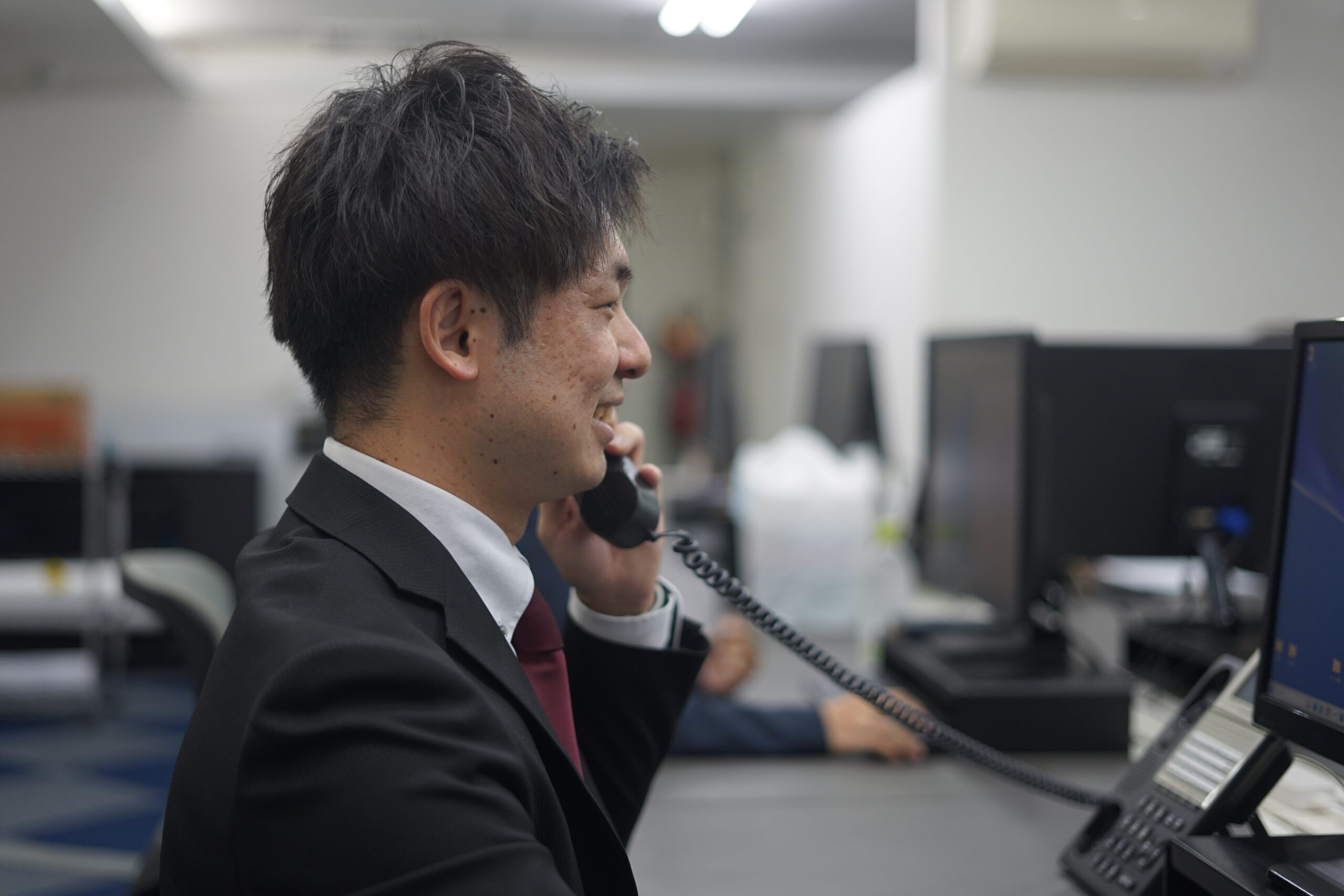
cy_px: 448
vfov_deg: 27.0
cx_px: 672
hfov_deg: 39.6
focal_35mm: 50
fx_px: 1867
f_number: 1.8
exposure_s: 1/125
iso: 320
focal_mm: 50
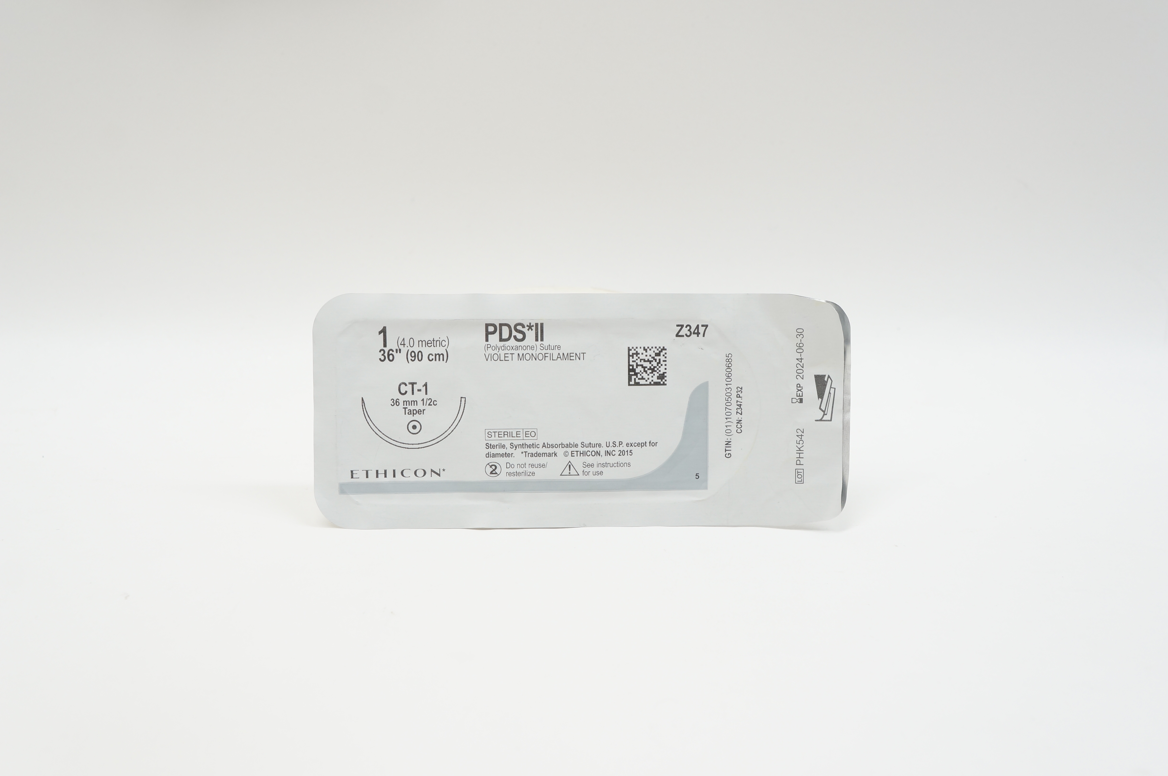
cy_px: 388
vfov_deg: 32.9
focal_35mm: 40
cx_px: 584
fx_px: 1313
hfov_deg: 48.0
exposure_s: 1/50
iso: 400
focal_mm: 27
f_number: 6.3
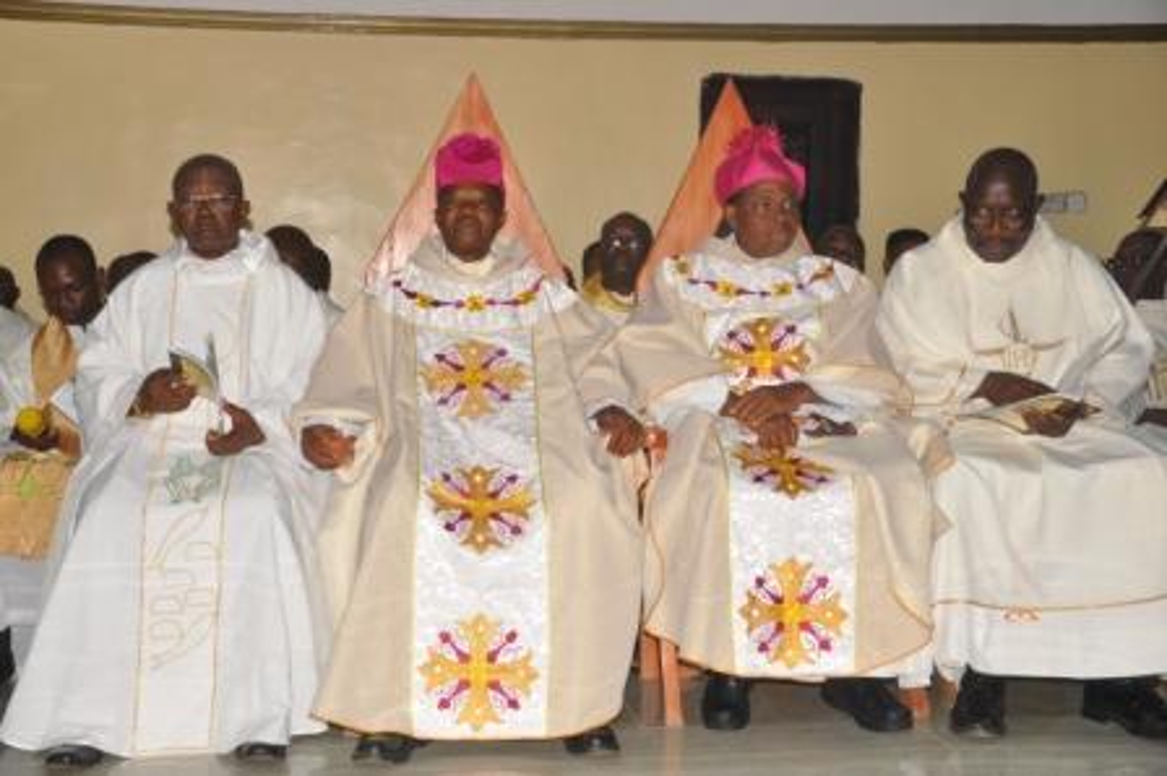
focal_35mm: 52
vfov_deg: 25.7
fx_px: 1701
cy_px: 388
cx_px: 584
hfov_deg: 37.9
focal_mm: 35
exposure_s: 1/60
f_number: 4.5
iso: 400
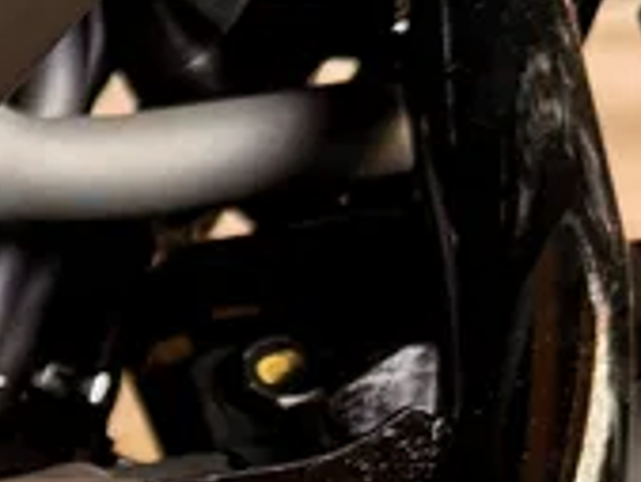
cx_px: -468
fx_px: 2187
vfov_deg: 11.9
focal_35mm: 118
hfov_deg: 14.8
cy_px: 753
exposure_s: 1/121
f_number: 1.78
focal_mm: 6.76
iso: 200
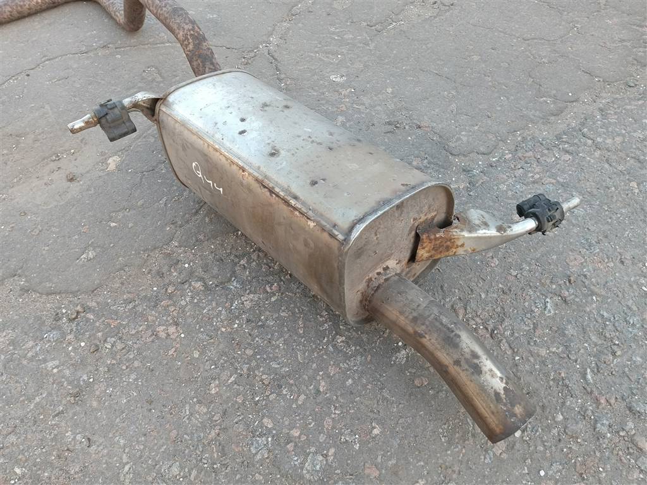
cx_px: 324
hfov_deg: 65.3
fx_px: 505
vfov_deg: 51.4
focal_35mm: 27
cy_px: 242
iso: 116
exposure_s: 1/100
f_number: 1.6
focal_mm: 4.11
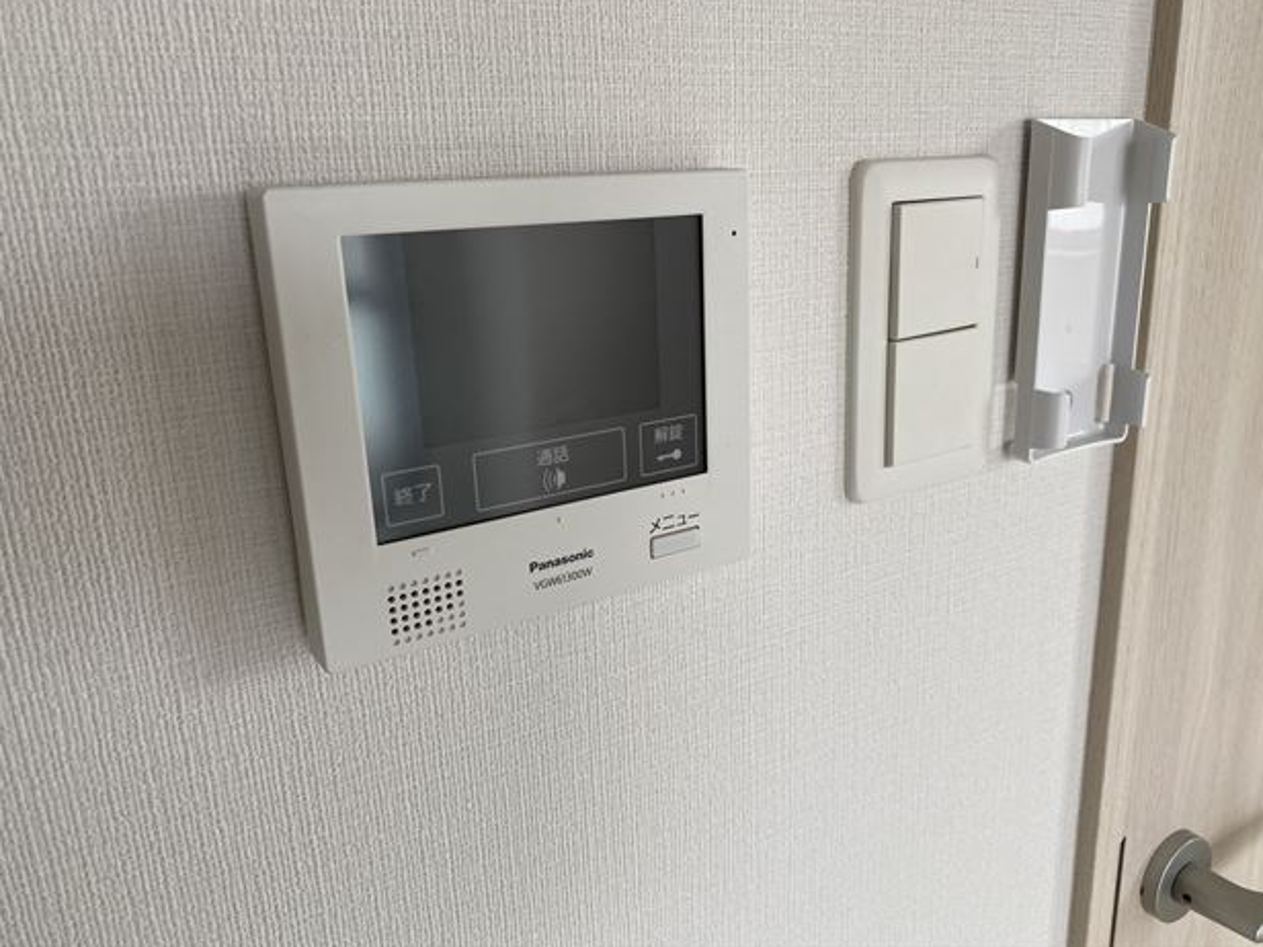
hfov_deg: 65.3
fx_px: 985
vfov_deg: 51.4
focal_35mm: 27
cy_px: 465
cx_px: 654
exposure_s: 1/121
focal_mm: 4.25
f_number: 1.8
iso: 64
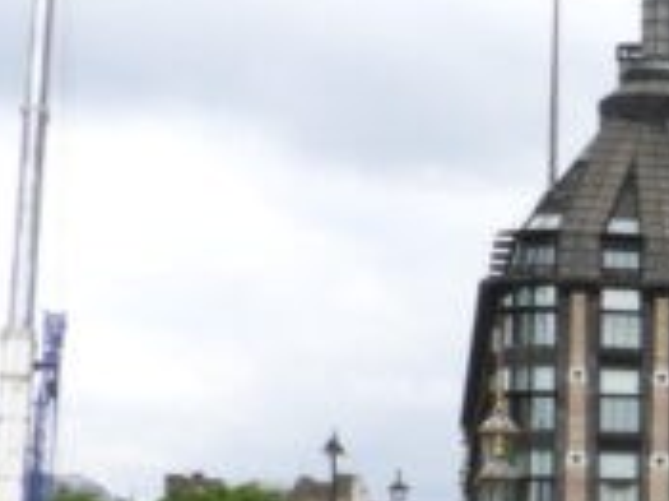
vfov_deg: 11.0
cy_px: 585
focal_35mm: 132
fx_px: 2549
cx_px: 1365
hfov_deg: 12.9
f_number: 8
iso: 100
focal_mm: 5.4
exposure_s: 1/60
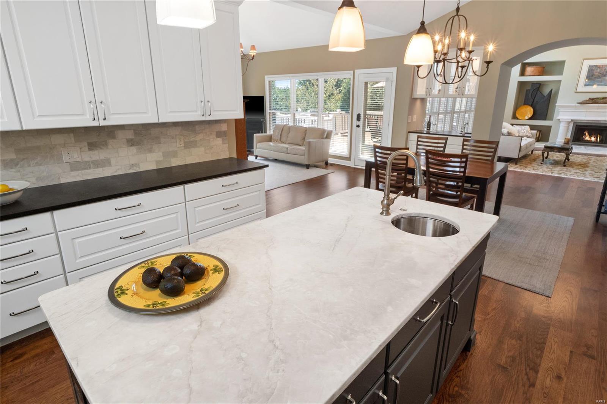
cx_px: 304
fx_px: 303
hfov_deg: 90.0
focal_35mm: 18
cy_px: 202
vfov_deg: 67.3
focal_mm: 9
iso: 400
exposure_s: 1/2
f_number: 10
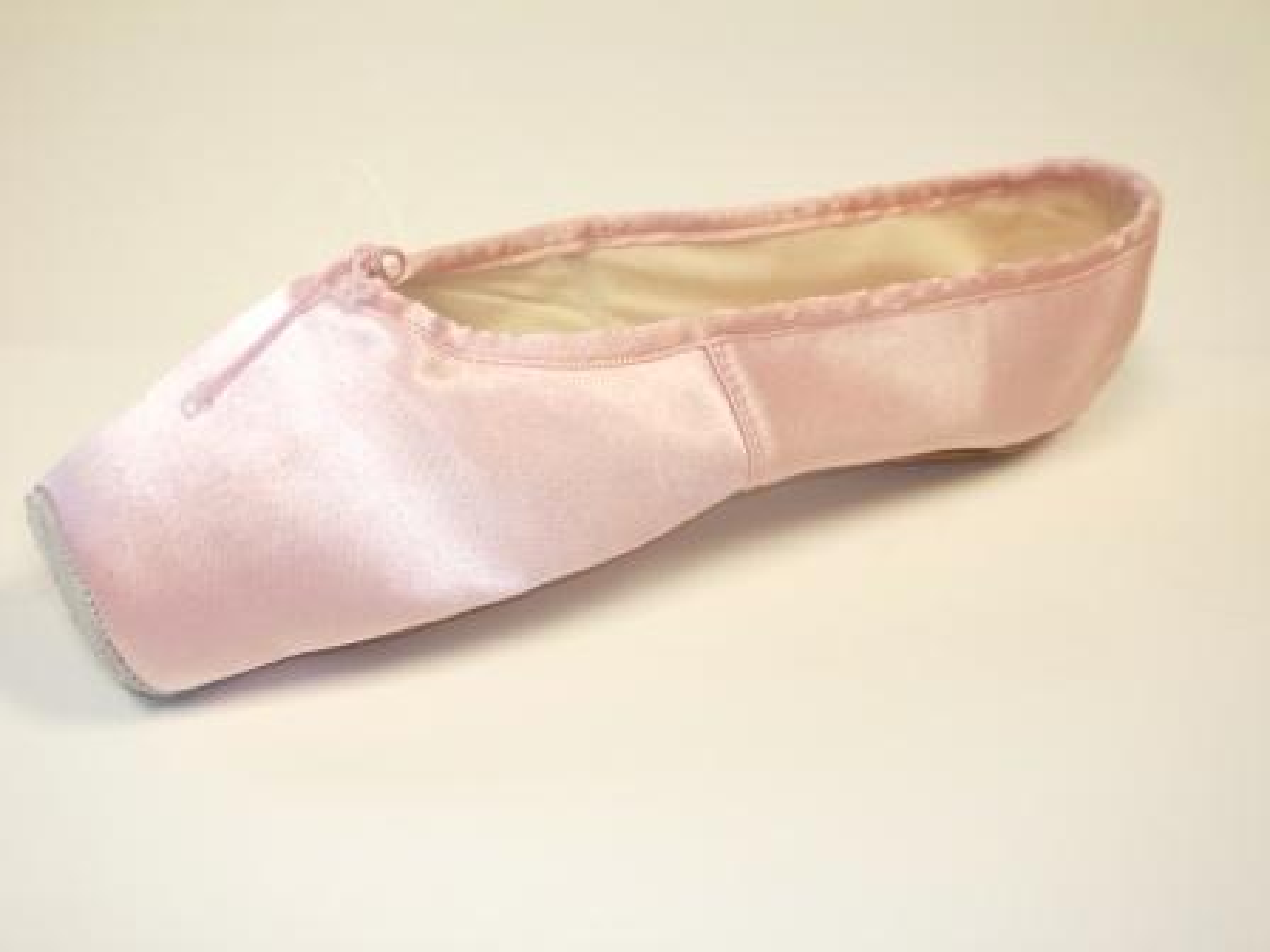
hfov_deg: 41.2
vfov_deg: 31.5
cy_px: 476
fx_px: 1688
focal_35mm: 46
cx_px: 635
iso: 64
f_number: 3.7
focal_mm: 8.3
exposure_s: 1/40
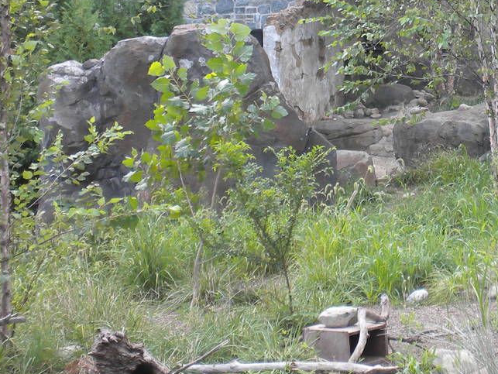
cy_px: 98
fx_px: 1324
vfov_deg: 16.0
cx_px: 441
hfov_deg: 20.9
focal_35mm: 92
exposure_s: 1/80.3
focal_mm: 6.6
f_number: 3.5
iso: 64
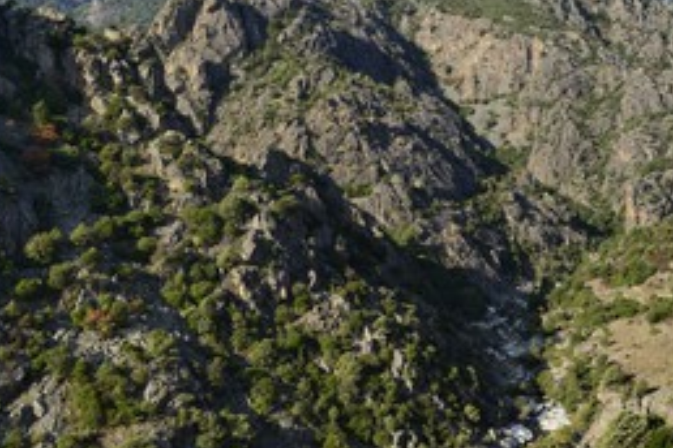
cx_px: 470
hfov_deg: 48.4
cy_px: 148
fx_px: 729
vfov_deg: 33.9
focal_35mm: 39
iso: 200
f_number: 7.1
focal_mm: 24
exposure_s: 1/500
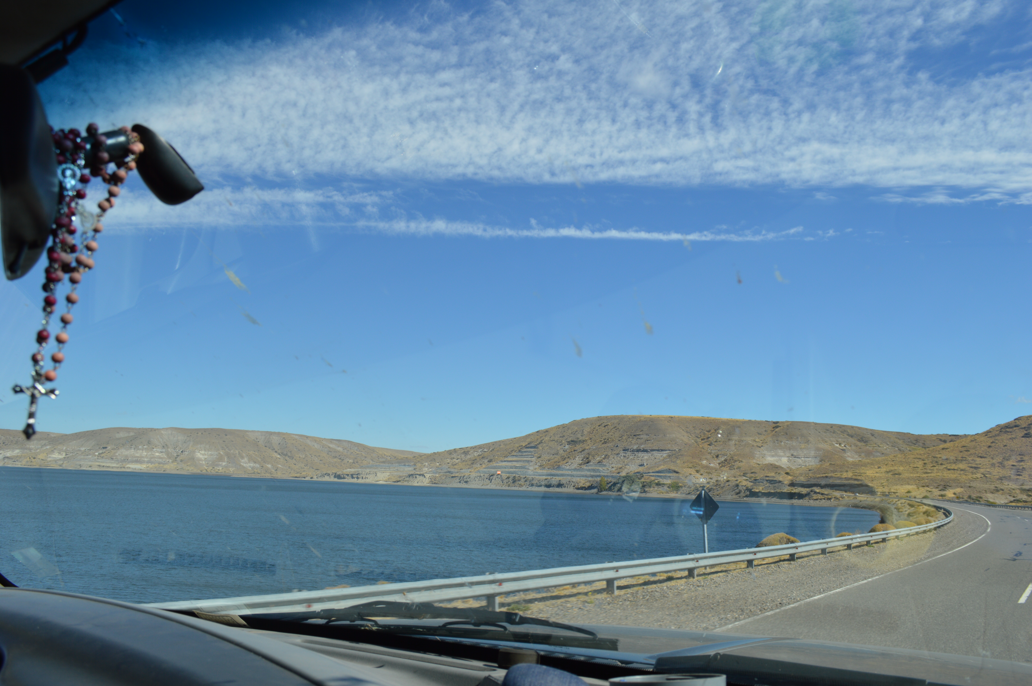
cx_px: 516
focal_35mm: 27
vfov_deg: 47.8
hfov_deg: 67.4
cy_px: 343
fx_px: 773
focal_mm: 18
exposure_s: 1/250
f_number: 8
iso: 100
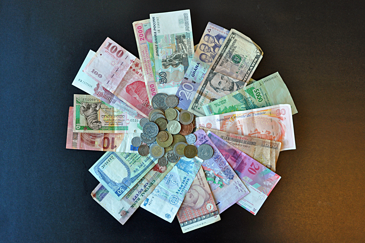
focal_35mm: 45
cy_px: 122
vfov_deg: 29.8
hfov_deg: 43.7
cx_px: 182
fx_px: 456
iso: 400
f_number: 11
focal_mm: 30
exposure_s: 1/10
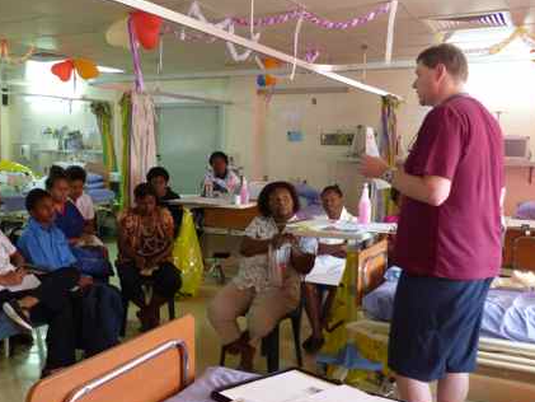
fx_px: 587
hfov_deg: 48.3
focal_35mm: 38
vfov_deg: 37.7
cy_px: 216
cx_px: 184
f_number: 2.8
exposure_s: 1/40
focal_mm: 4.5
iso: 400
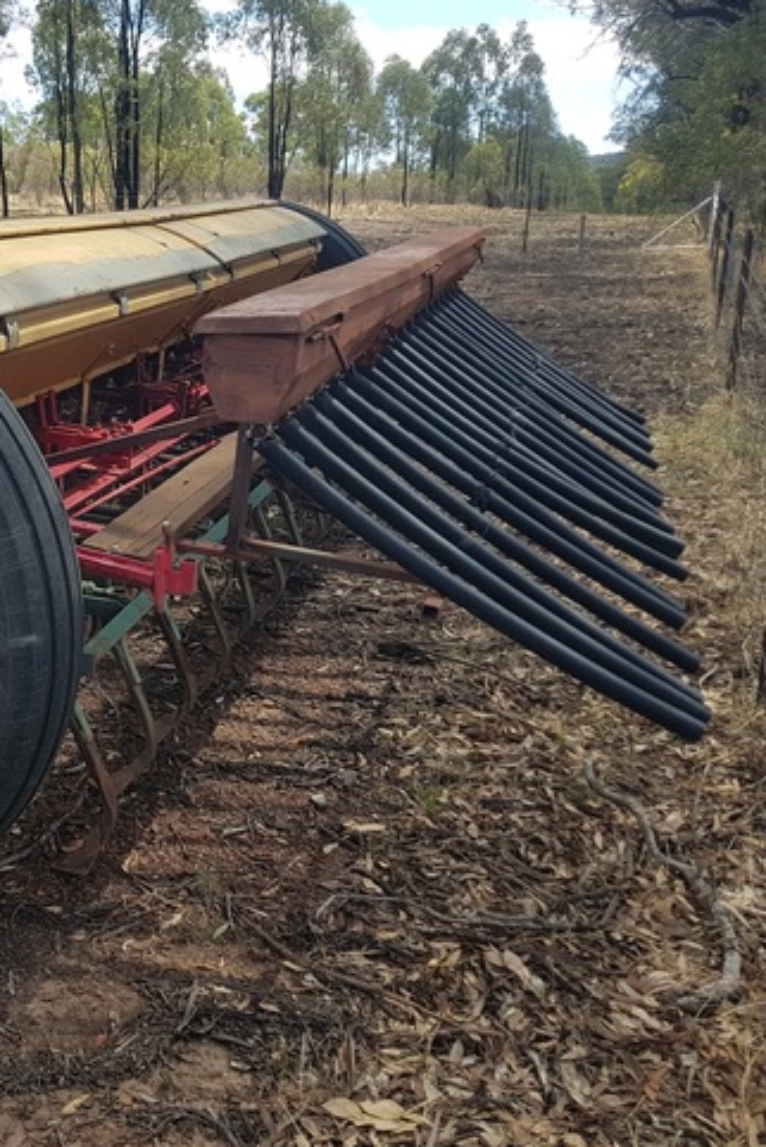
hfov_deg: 33.9
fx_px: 1179
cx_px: 67
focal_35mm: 37
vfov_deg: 51.9
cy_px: 582
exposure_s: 1/906
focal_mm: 4.2
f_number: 1.7
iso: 40
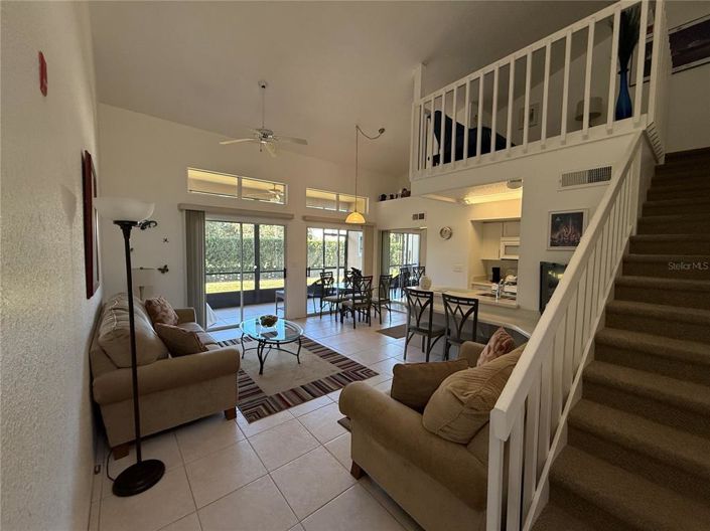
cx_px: 355
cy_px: 266
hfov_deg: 102.1
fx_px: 287
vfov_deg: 85.6
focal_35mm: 14
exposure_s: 1/120
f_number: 2.2
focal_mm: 2.22
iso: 200
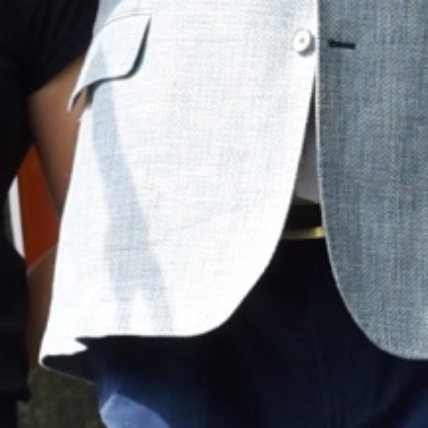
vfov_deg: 8.0
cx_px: 156
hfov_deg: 8.1
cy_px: -148
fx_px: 3036
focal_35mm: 217
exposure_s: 1/250
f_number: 7.1
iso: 200
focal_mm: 36
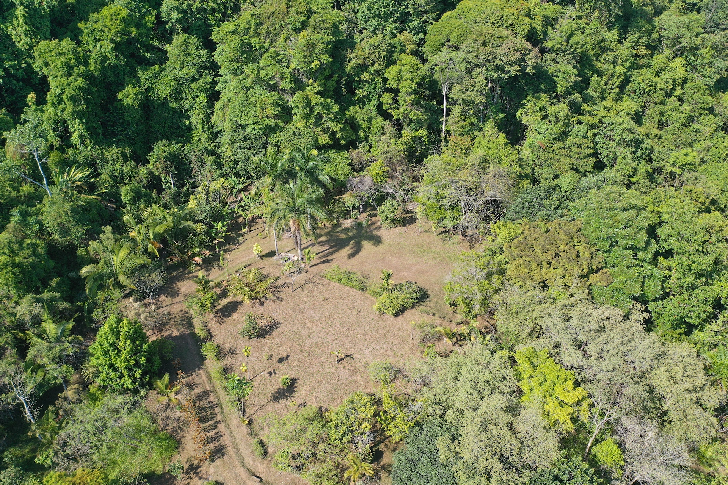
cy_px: 242
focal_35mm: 28
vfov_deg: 46.4
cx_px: 364
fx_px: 566
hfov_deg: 65.5
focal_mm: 10.26
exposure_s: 1/80
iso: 100
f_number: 3.5
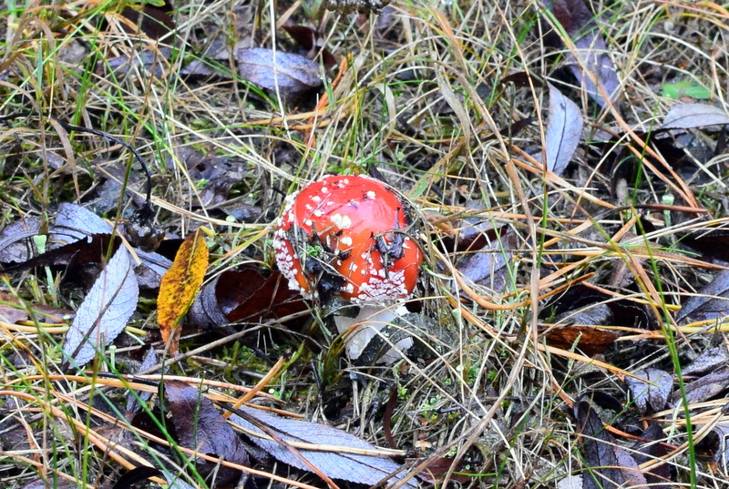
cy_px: 244
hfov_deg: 37.8
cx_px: 364
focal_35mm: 52
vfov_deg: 25.9
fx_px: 1065
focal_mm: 35
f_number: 8
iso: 1600
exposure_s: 1/60
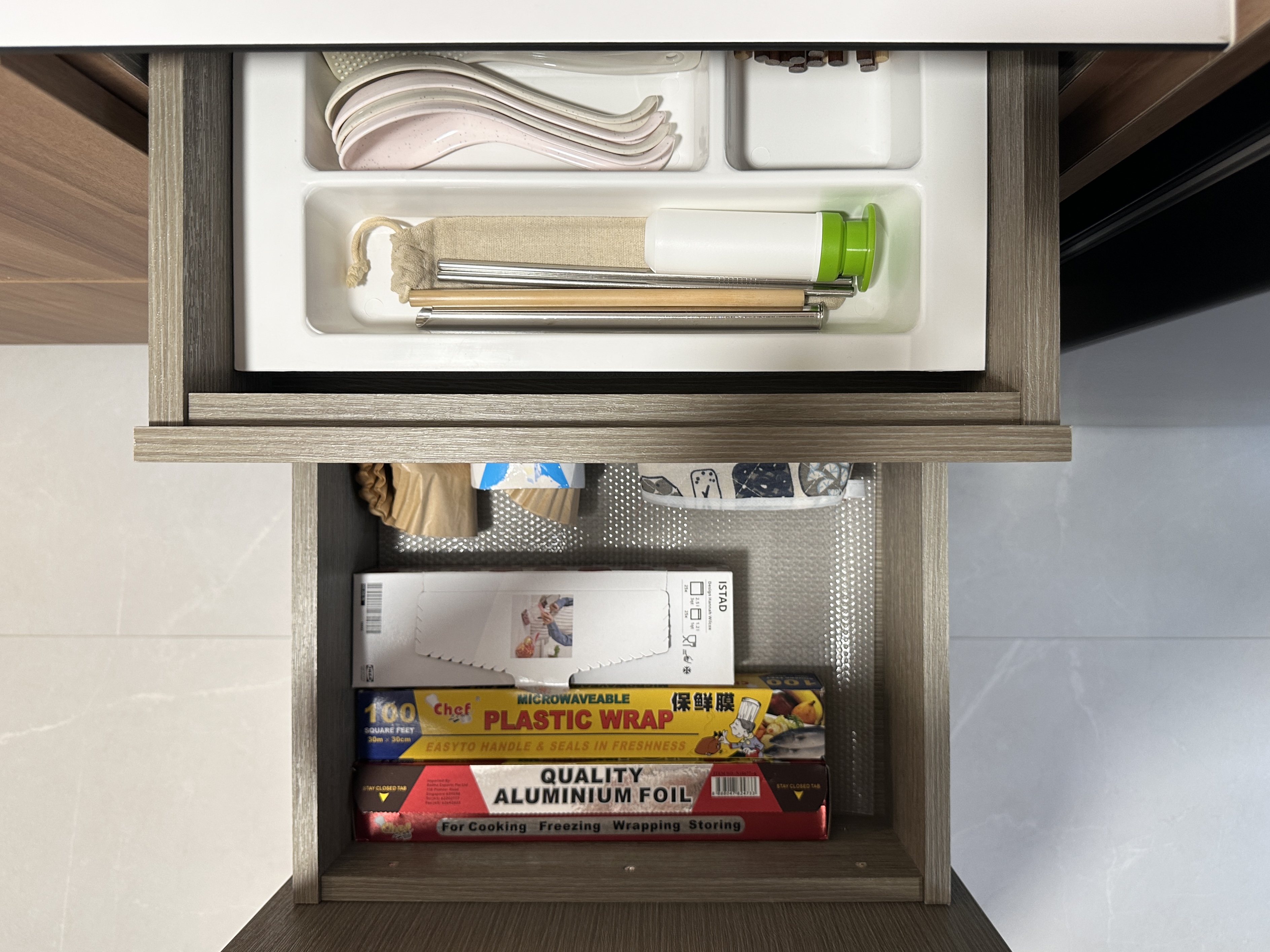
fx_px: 880
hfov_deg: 71.6
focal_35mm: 24
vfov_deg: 56.8
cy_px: 476
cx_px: 635
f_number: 1.78
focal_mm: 6.86
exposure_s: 1/100
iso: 160
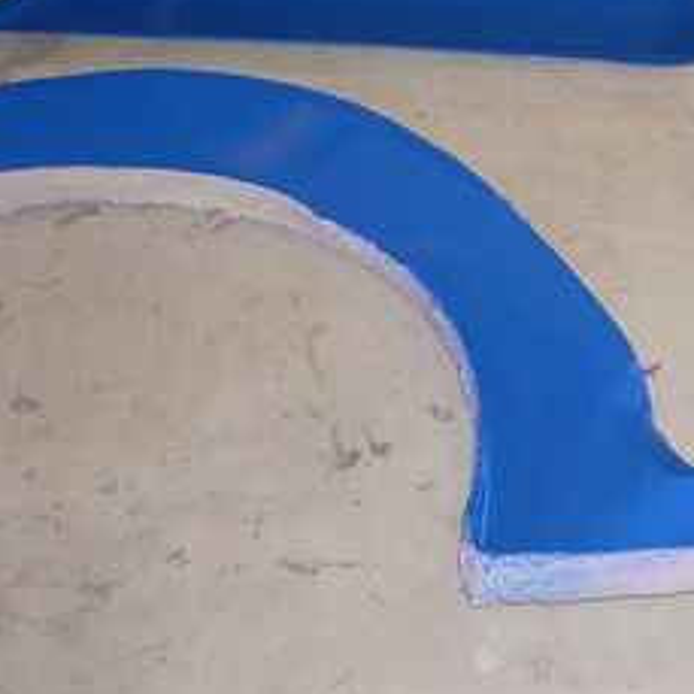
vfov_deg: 18.0
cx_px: 773
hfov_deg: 17.8
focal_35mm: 94
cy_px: -18
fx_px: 2132
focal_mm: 6.3
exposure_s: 1/45
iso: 100
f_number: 2.8
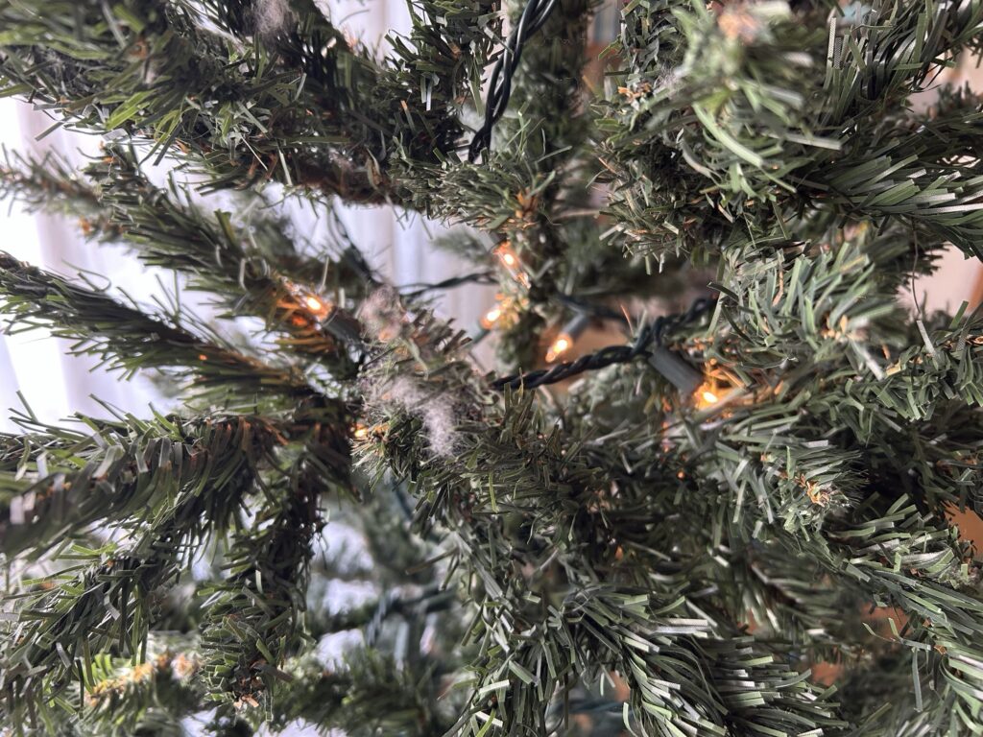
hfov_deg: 67.3
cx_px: 492
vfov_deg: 53.1
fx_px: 738
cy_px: 368
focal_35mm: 26
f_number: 1.5
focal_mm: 5.7
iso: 160
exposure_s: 1/60
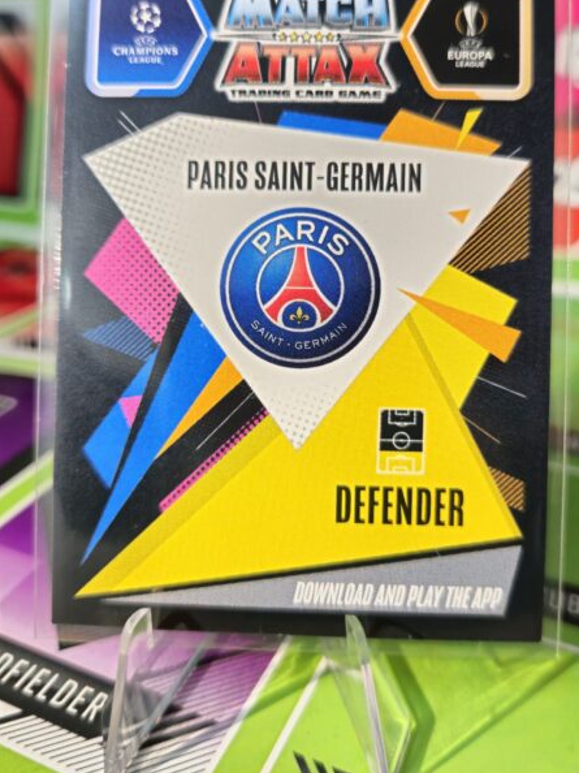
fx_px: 692
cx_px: 308
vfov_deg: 58.1
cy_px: 323
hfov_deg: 45.4
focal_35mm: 31
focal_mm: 5.4
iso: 500
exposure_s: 1/30
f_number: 1.8
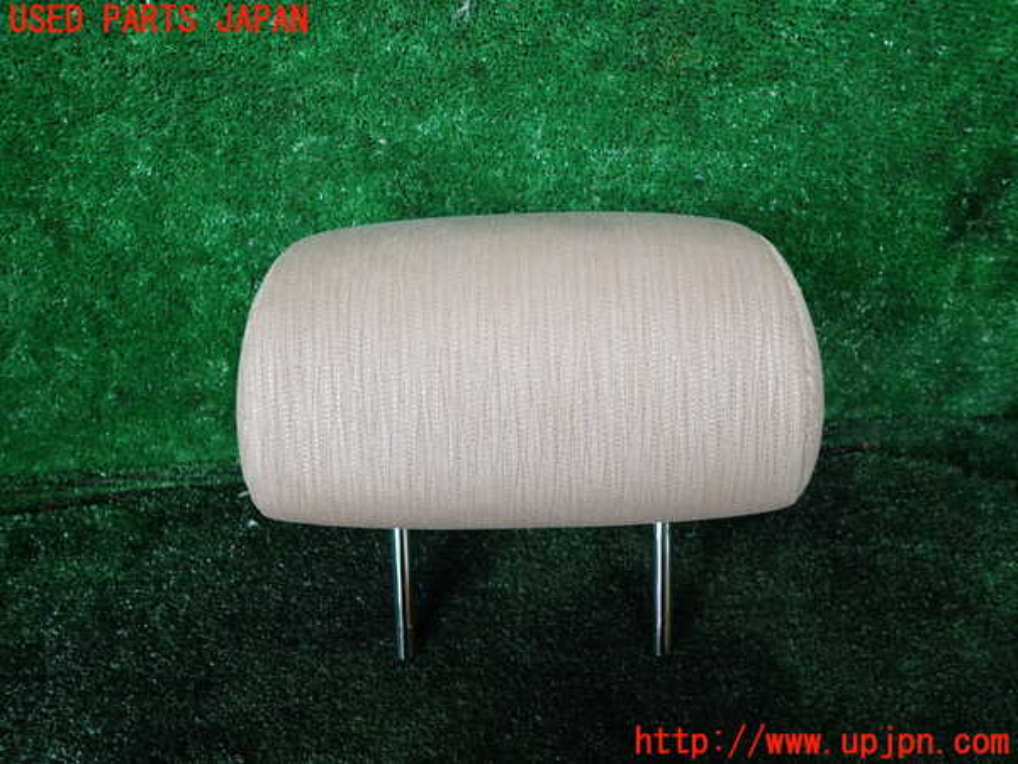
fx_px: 735
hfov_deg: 69.4
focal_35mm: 25
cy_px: 382
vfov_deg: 54.9
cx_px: 509
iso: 100
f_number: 2
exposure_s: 1/80
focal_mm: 4.5
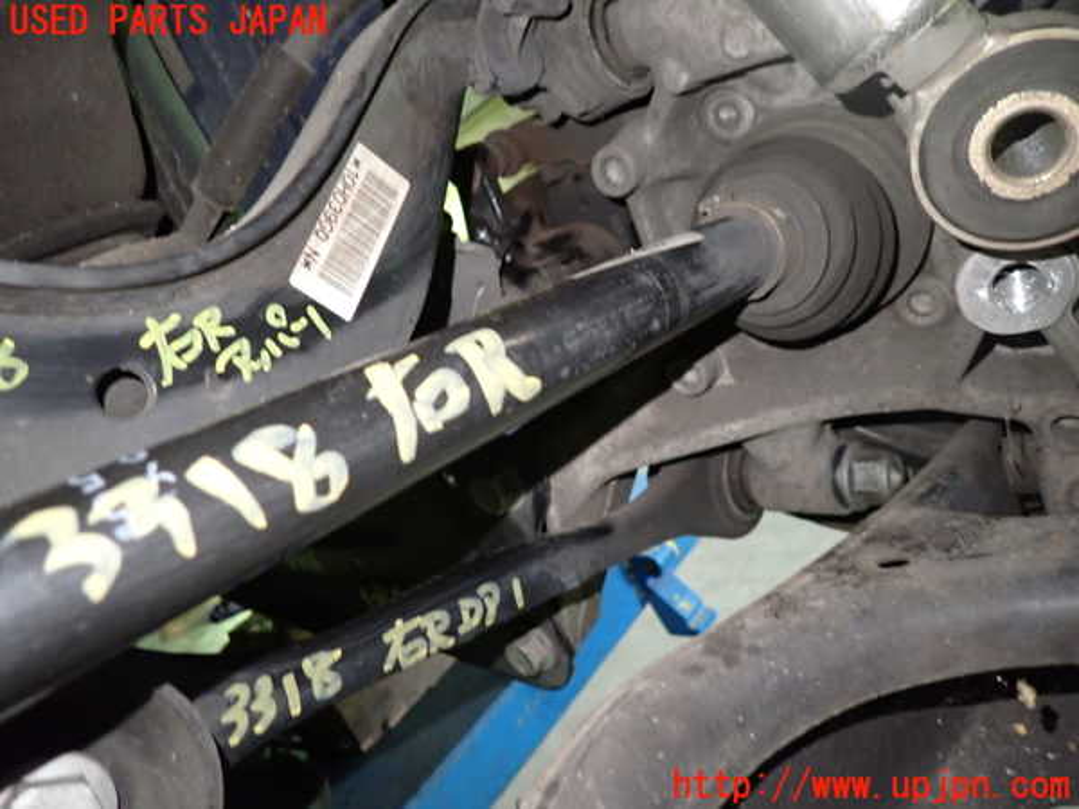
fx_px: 779
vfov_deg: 54.9
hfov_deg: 69.4
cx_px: 540
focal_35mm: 25
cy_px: 404
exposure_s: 1/25
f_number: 2
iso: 800
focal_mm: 4.5
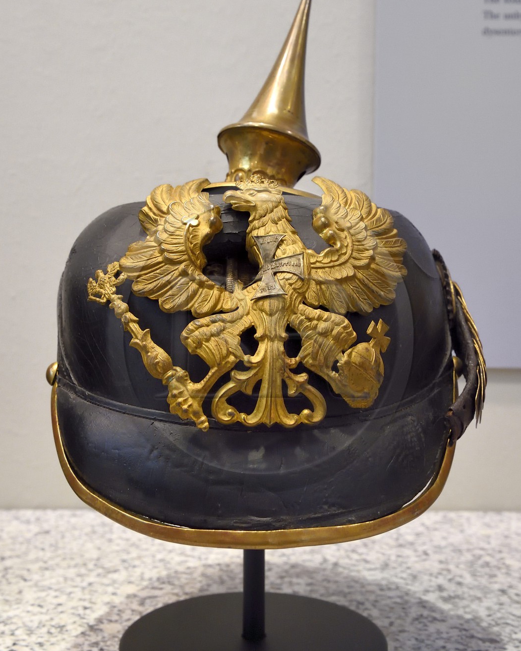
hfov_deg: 37.3
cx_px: 260
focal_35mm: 40
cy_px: 338
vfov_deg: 45.8
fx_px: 771
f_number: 10
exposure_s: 1/4
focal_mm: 35
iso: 3200
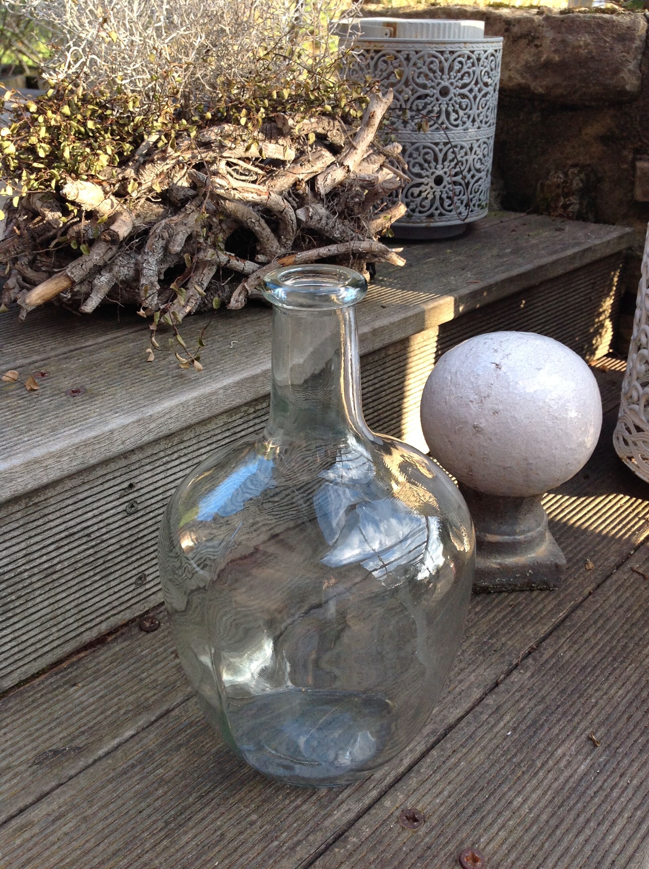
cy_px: 434
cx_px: 324
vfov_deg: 52.7
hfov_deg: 40.6
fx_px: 877
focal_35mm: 35
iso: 100
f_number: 2.4
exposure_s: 1/120
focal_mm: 4.28
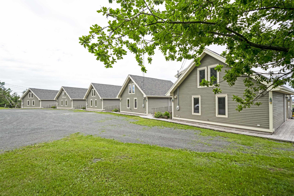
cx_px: 147
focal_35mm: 15
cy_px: 98
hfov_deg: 100.4
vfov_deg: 77.3
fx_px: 122
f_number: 6.3
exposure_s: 1/400
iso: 125
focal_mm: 10
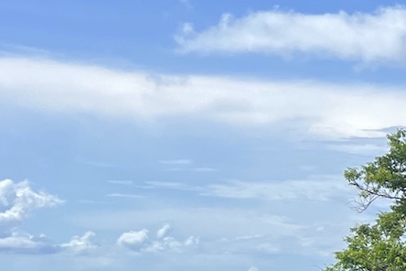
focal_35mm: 117
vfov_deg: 11.6
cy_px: 243
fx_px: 1319
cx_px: 844
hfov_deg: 14.2
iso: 50
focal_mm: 5.7
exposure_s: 1/5319
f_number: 1.5
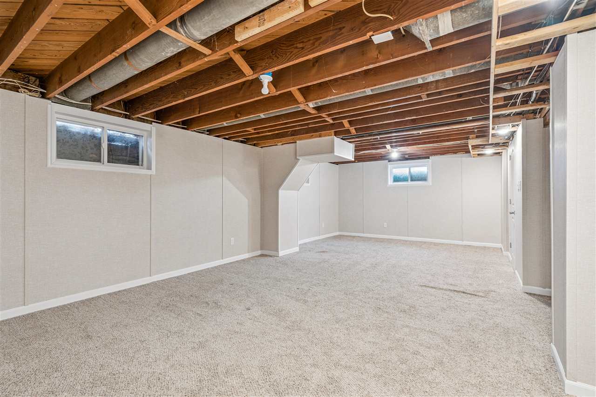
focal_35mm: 16
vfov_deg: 73.7
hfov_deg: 96.7
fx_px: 265
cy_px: 198
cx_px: 298
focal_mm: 16
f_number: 8
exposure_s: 1/2.5
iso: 400
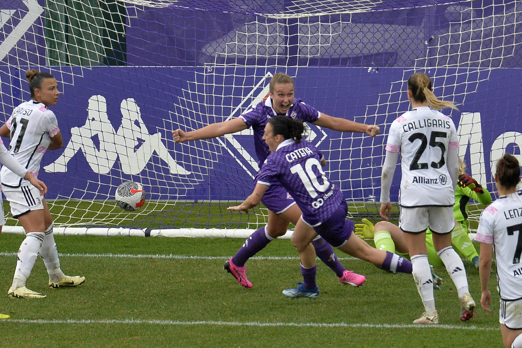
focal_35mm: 440
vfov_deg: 3.1
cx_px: 261
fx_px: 6380
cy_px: 174
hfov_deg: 4.7
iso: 2000
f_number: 8
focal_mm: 440
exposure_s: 1/1000
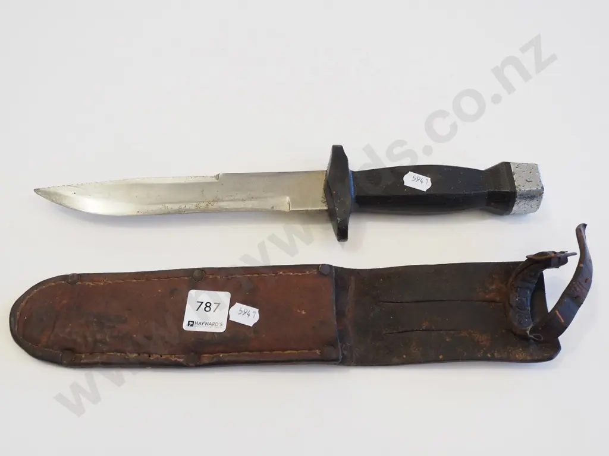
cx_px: 304
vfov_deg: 37.7
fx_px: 669
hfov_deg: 49.0
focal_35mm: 38
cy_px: 228
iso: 1600
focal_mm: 19
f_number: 5.6
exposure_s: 1/160
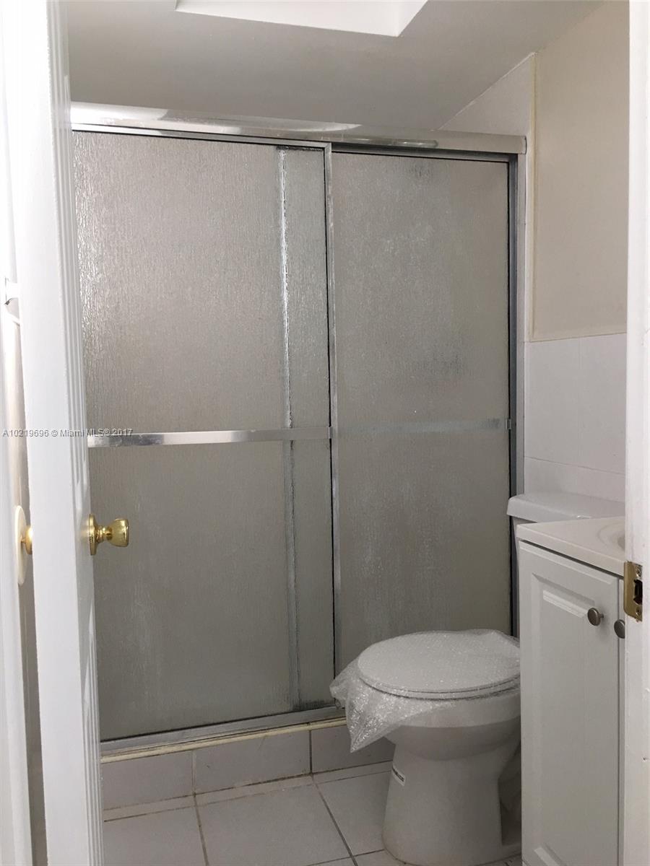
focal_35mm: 29
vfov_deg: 61.7
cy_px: 433
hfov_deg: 48.2
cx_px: 325
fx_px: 726
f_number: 2.2
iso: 25
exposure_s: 1/40
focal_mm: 4.15
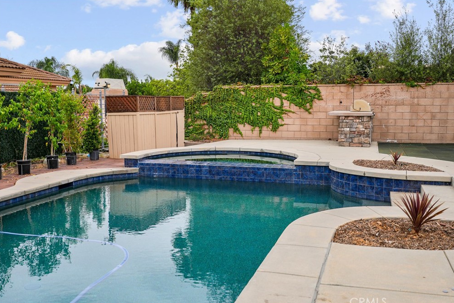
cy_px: 153
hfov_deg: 53.1
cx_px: 228
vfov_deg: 36.9
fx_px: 454
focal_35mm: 36
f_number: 4
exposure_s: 1/250
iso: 100
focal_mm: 35
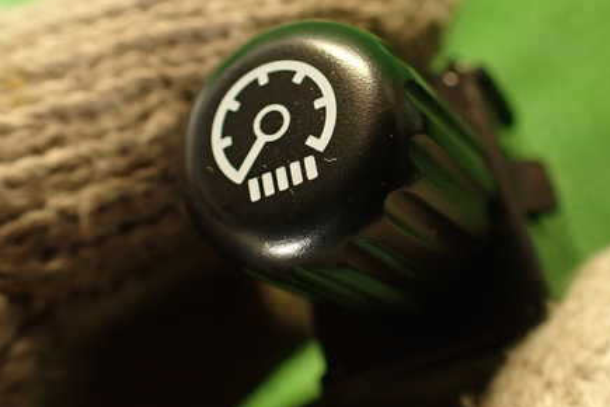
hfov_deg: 45.3
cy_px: 170
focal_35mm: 43
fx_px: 729
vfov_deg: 31.1
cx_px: 353
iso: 400
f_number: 2.3
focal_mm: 5.4
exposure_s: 1/30
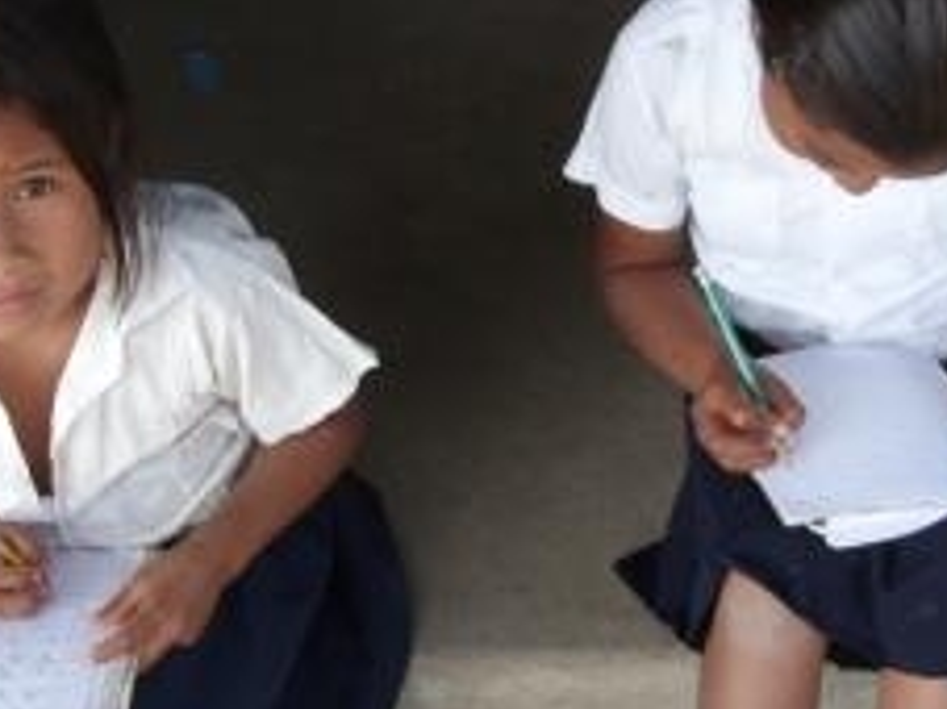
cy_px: 359
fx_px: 2051
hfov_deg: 26.0
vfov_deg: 19.6
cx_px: 405
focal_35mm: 75
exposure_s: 1/228
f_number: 2.8
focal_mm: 6.3
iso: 50
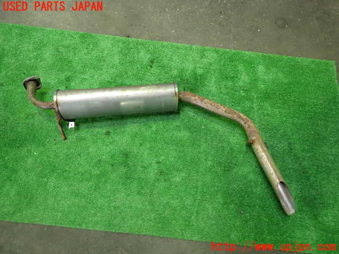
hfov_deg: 69.4
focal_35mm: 25
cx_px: 170
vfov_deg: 54.9
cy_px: 127
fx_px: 245
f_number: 2
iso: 400
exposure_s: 1/30
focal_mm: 4.5
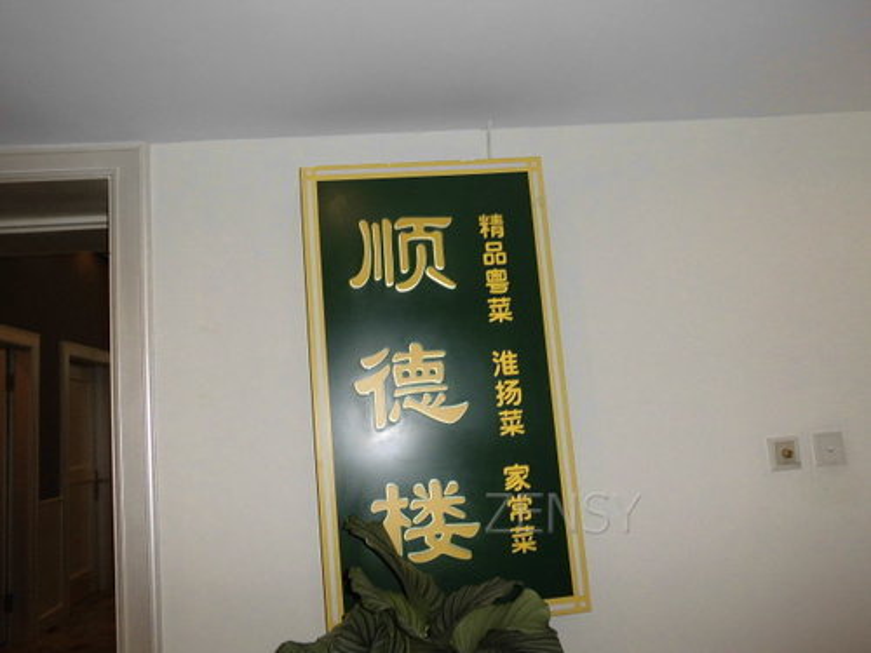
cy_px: 326
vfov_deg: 53.1
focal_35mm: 26
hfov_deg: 67.3
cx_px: 436
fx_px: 654
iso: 100
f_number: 3.2
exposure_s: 1/60
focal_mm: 4.6
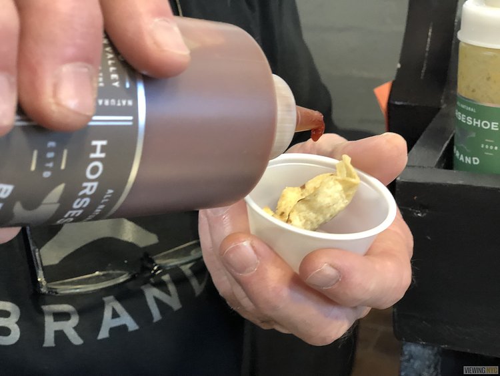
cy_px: 188
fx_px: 751
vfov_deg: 28.0
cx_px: 250
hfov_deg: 36.8
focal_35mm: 52
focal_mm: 6
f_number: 2.4
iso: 125
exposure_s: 1/30
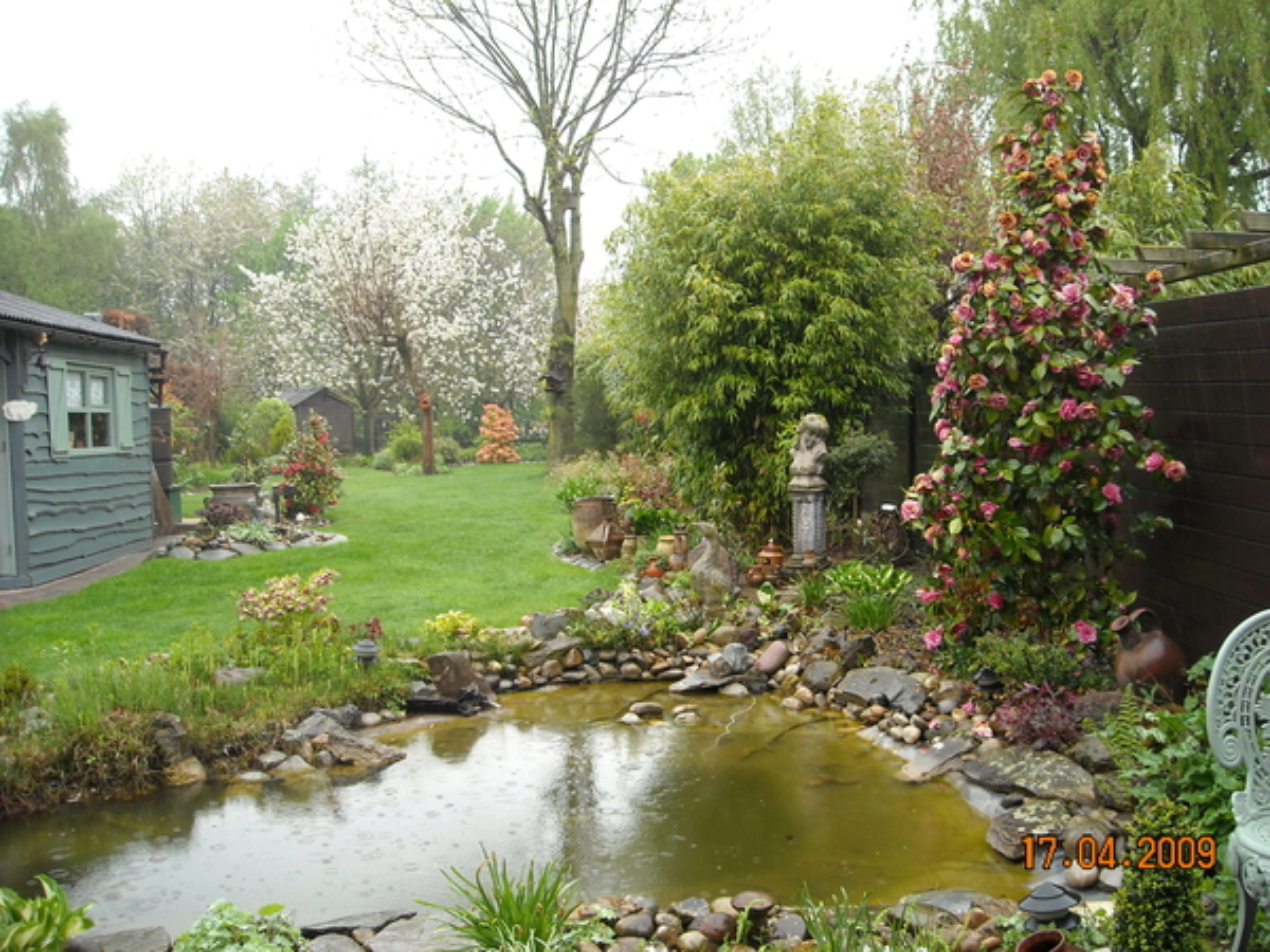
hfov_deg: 52.6
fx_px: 1284
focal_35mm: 35
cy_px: 476
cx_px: 635
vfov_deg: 40.7
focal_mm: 5.7
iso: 104
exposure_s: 1/54
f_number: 2.8
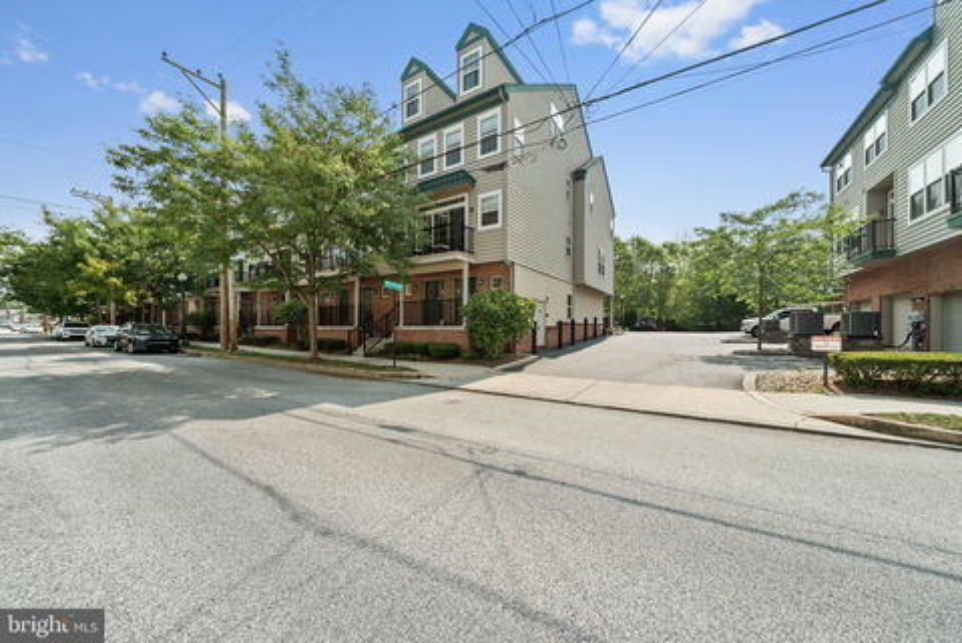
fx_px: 321
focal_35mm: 12
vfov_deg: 90.1
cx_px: 481
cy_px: 322
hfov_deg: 112.6
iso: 100
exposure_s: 1/125
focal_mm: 12
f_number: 8
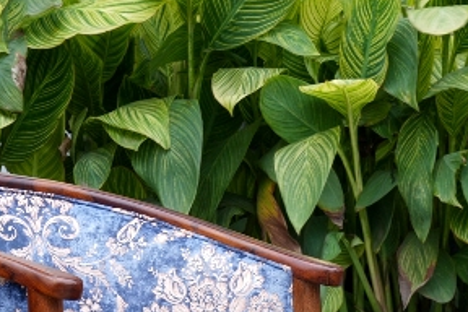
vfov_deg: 4.5
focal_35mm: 304
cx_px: 440
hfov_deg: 6.8
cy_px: 393
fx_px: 3952
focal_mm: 100
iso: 50
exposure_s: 1/8
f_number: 13
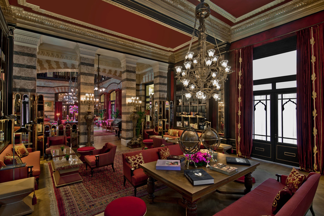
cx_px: 162
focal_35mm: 18
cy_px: 108
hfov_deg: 90.0
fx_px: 162
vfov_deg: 67.4
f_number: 8
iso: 50
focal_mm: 18
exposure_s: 8
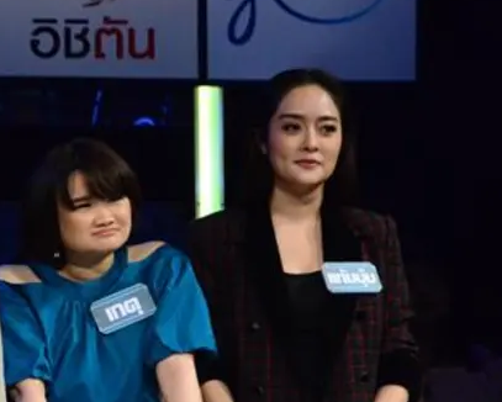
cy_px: 221
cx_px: 86
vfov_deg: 2.9
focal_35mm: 538
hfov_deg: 3.6
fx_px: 7997
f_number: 5.6
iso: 6400
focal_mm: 200
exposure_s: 1/400
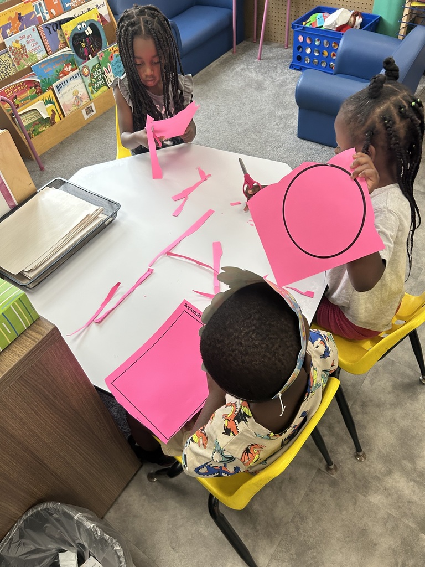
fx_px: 426
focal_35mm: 26
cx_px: 212
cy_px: 284
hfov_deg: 53.1
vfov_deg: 67.3
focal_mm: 5.7
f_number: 1.5
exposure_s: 1/60
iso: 160
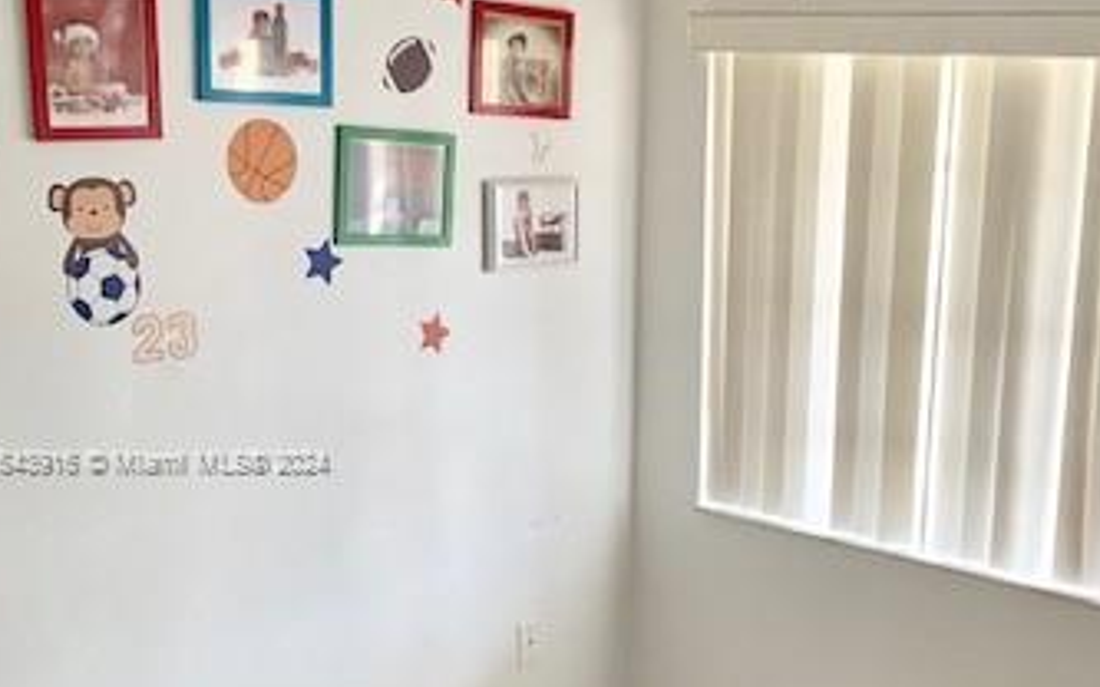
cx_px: 740
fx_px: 1589
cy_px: 462
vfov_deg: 24.3
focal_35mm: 53
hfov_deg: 37.7
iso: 125
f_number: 1.8
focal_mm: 4.25
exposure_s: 1/60
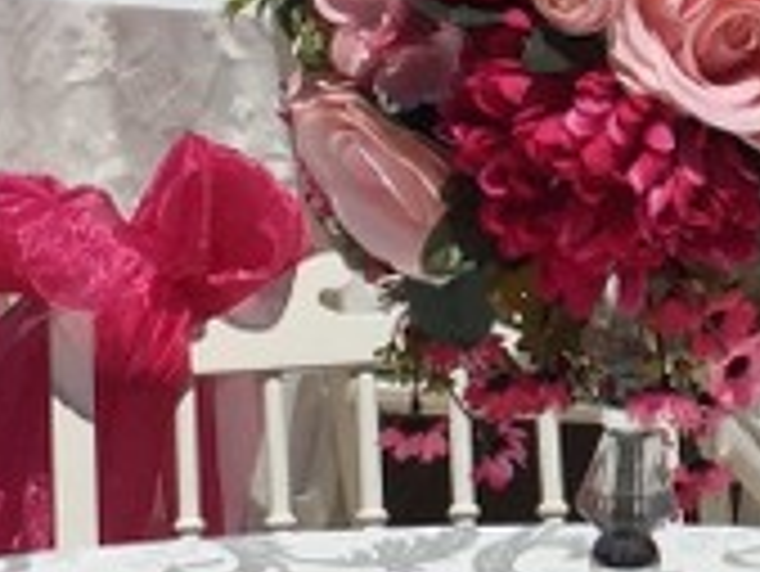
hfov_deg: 11.0
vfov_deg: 8.4
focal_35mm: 176
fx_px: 3867
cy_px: 0
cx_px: 877
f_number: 2.2
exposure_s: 1/7937
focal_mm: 4.15
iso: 32
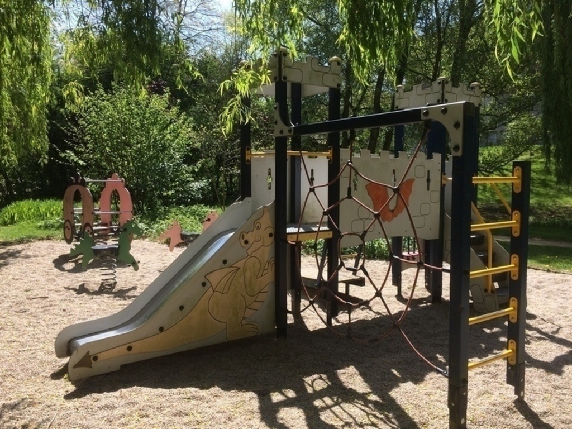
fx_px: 479
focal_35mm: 29
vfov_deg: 48.2
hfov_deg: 61.7
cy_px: 214
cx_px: 286
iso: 32
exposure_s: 1/1244
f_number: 2.2
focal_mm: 4.15
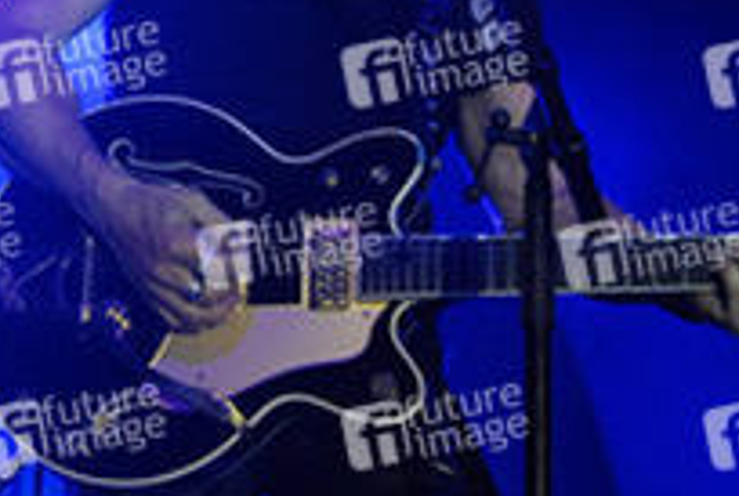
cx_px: 333
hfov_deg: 16.4
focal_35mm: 125
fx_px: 2572
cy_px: -25
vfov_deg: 10.9
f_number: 5
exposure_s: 1/80
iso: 800
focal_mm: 38
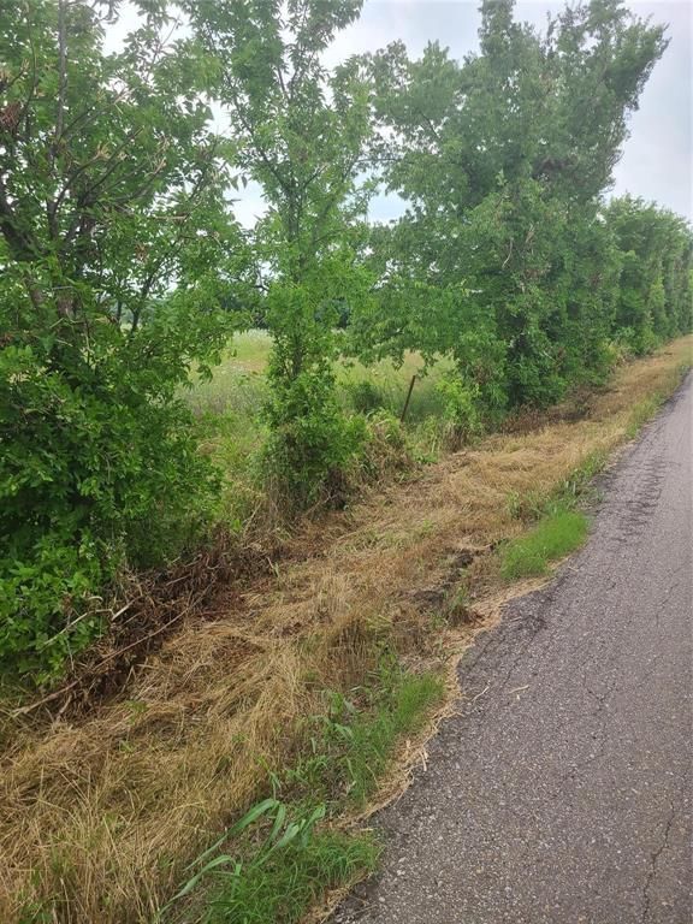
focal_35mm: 26
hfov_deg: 53.1
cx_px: 346
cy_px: 462
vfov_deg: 67.3
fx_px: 694
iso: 40
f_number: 1.8
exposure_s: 1/1041
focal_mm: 5.4
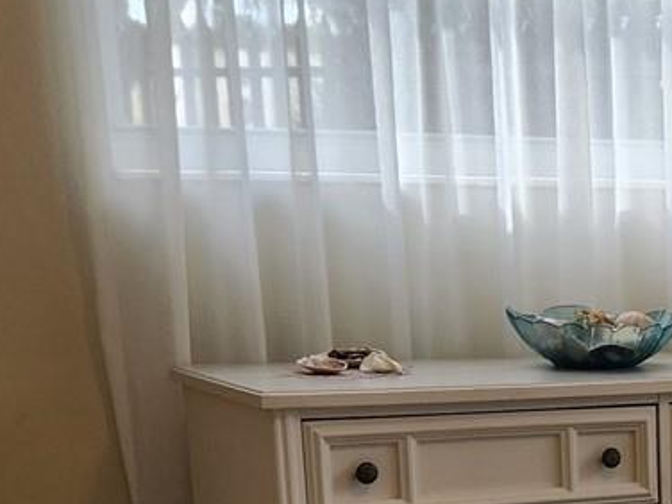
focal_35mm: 98
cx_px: 1003
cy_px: 681
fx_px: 1902
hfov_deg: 17.9
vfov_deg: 14.4
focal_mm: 5.4
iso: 80
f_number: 1.8
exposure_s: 1/120
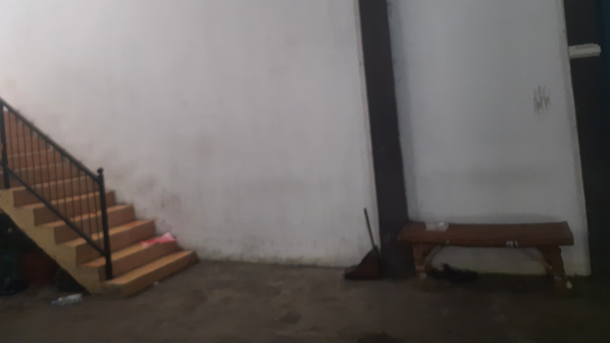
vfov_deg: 40.9
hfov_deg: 67.9
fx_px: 453
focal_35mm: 28
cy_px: 109
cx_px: 303
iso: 800
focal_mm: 4.6
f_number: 2
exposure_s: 1/25
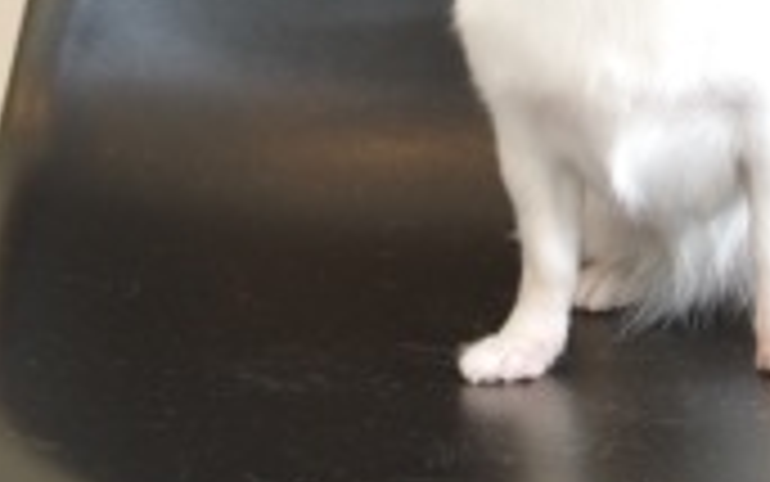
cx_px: 563
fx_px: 2099
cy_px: -212
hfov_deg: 20.6
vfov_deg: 12.5
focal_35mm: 100
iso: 800
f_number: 2.8
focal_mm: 28
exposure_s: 1/60
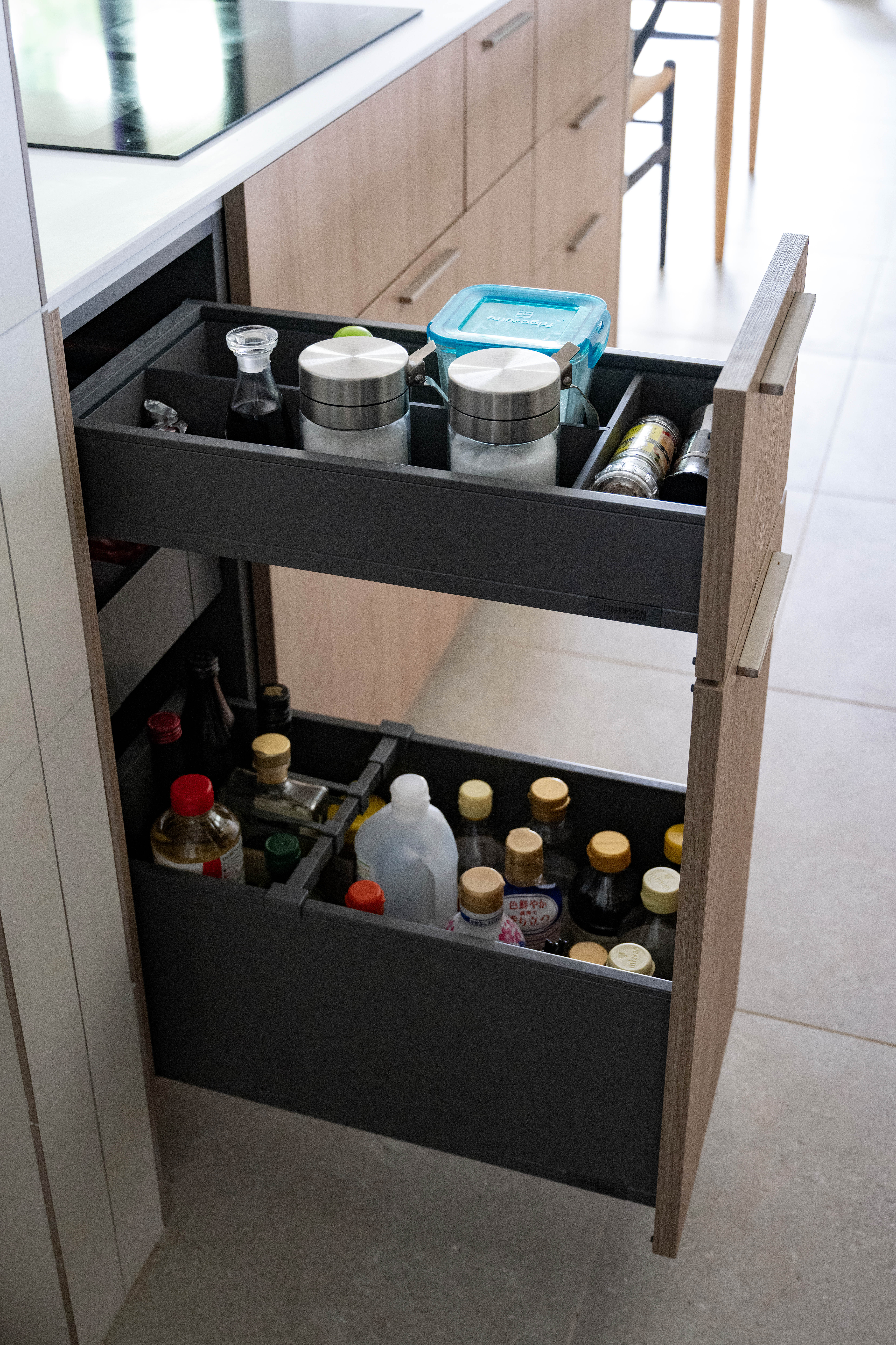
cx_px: 448
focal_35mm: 41
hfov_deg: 32.6
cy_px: 672
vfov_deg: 47.4
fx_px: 1531
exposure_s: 1/50
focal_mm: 41
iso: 2500
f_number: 4.5
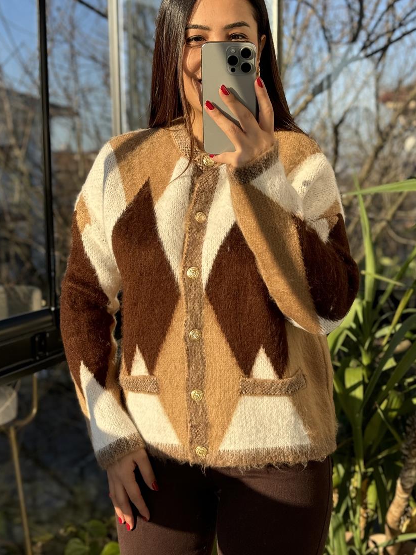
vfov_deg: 33.2
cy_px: 279
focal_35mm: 58
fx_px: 930
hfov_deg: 25.2
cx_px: 224
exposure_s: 1/568
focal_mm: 6.76
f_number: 1.78
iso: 64
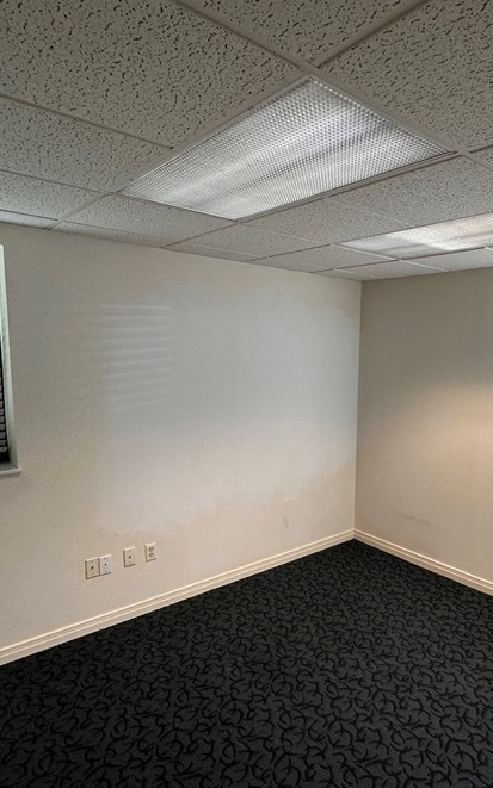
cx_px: 326
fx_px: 495
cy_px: 416
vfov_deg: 77.1
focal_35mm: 23
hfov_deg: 52.1
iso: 125
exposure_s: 1/120
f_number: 2.2
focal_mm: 2.22
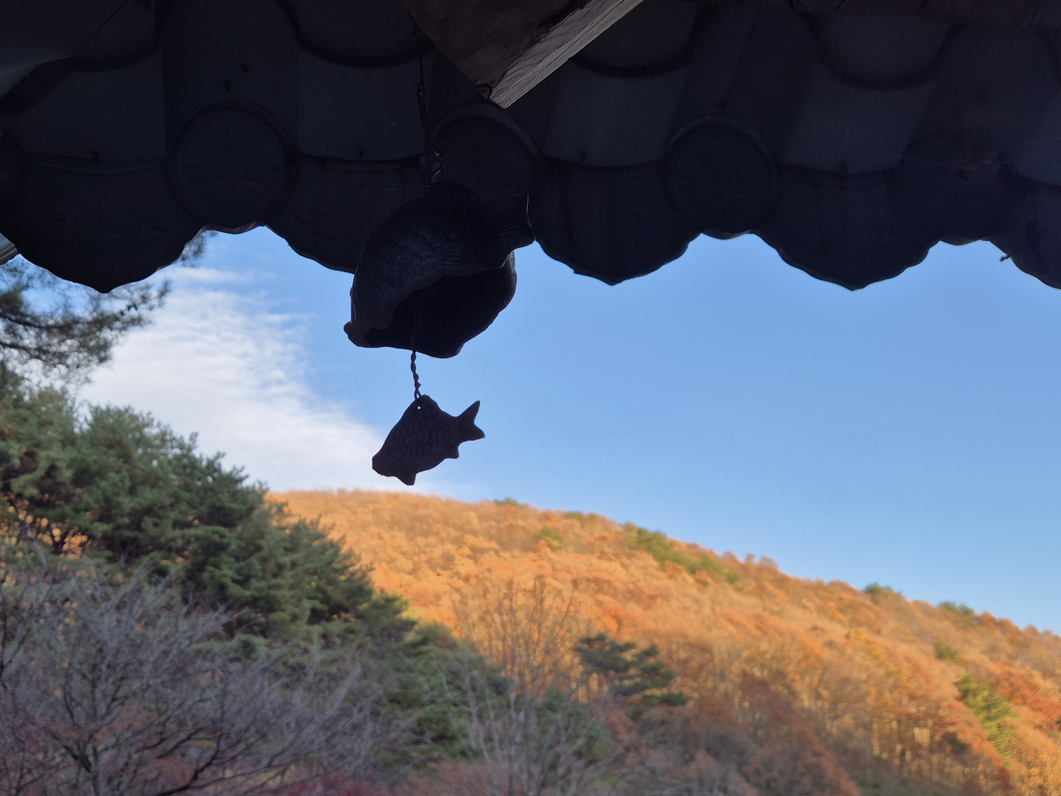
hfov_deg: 54.8
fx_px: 1011
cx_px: 403
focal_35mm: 33
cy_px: 496
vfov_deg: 42.6
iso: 25
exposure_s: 1/405
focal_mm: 5.4
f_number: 1.8
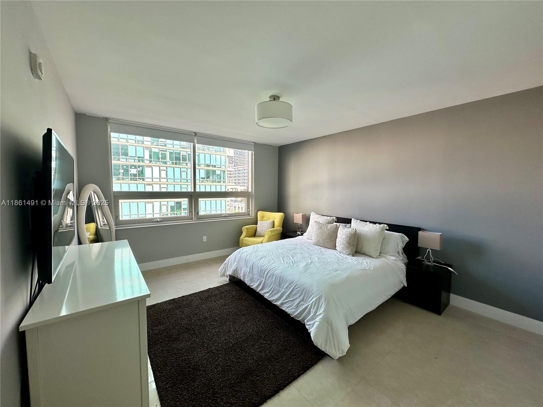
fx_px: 220
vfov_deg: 85.7
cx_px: 272
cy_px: 204
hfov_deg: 102.1
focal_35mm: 14
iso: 40
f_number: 2.2
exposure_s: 1/141
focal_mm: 2.22
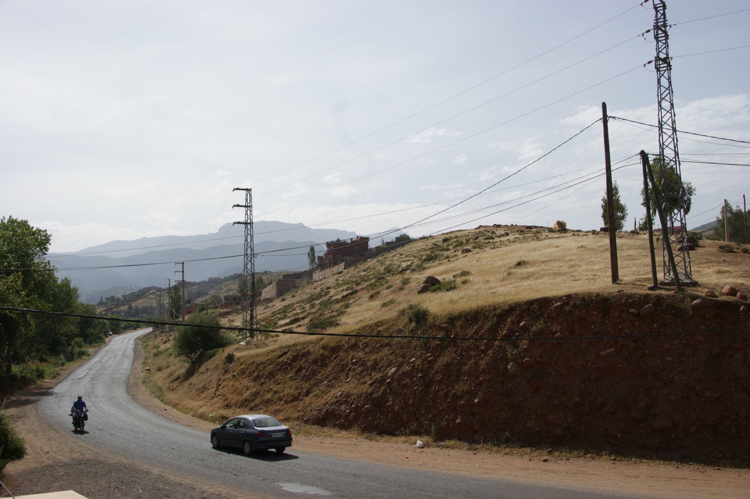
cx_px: 375
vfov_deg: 39.9
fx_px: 687
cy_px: 250
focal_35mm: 33
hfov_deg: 57.3
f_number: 10
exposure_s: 1/250
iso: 100
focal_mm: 22
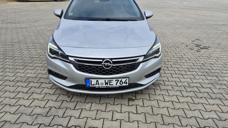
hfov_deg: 71.9
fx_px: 157
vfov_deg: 44.3
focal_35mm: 26
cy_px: 55
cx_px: 117
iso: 25
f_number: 1.8
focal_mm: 5.4
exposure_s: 1/1316
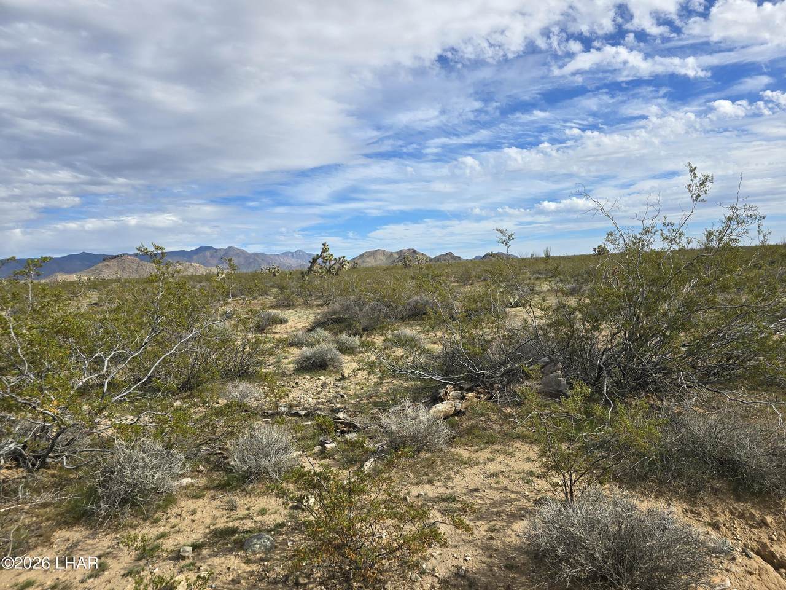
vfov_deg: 58.9
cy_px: 295
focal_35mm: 23
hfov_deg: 73.9
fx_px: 522
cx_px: 393
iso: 12
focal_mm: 6.3
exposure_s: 1/1099
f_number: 1.7
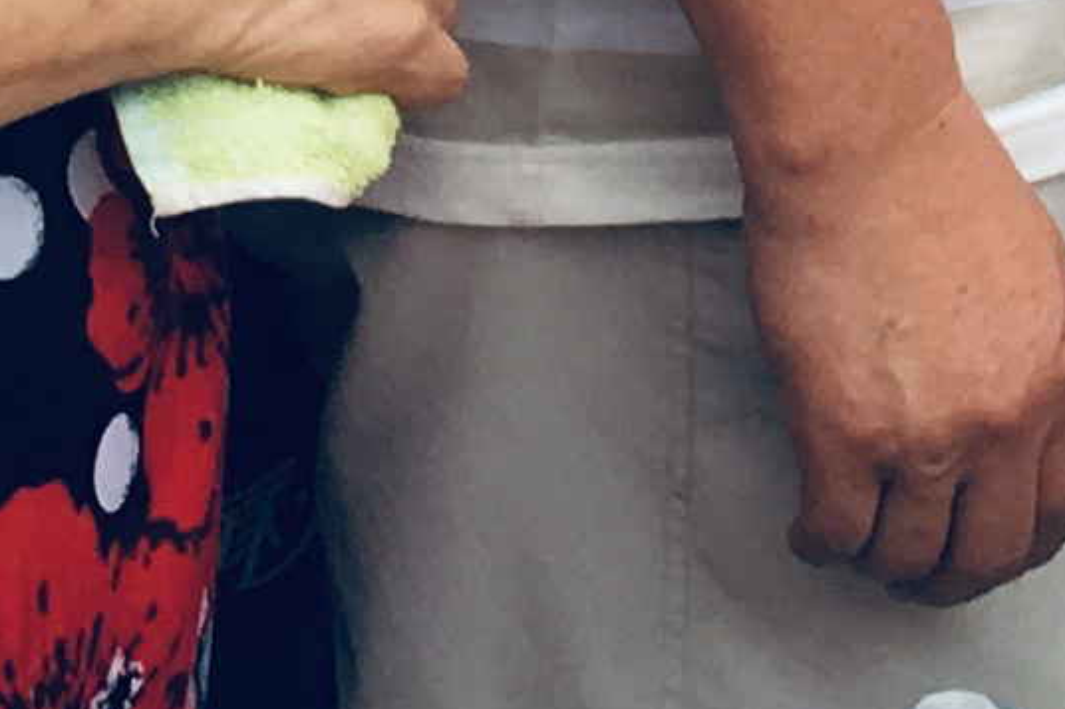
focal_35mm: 227
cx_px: 1778
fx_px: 6713
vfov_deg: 5.8
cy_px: -1072
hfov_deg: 8.8
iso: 25
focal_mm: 4.15
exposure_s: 1/100
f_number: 2.2
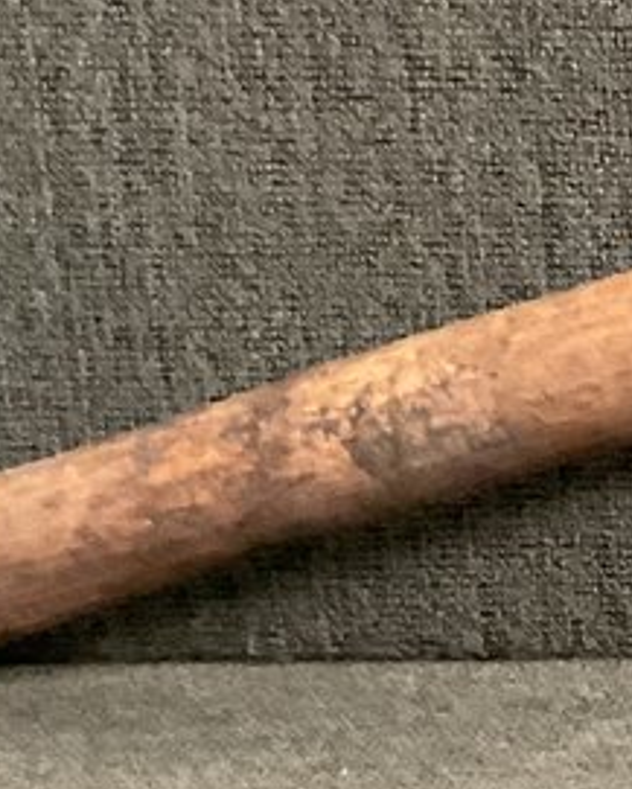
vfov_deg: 12.2
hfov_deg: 8.5
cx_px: 1746
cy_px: 383
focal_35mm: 158
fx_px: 3692
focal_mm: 3
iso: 250
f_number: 1.8
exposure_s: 1/60
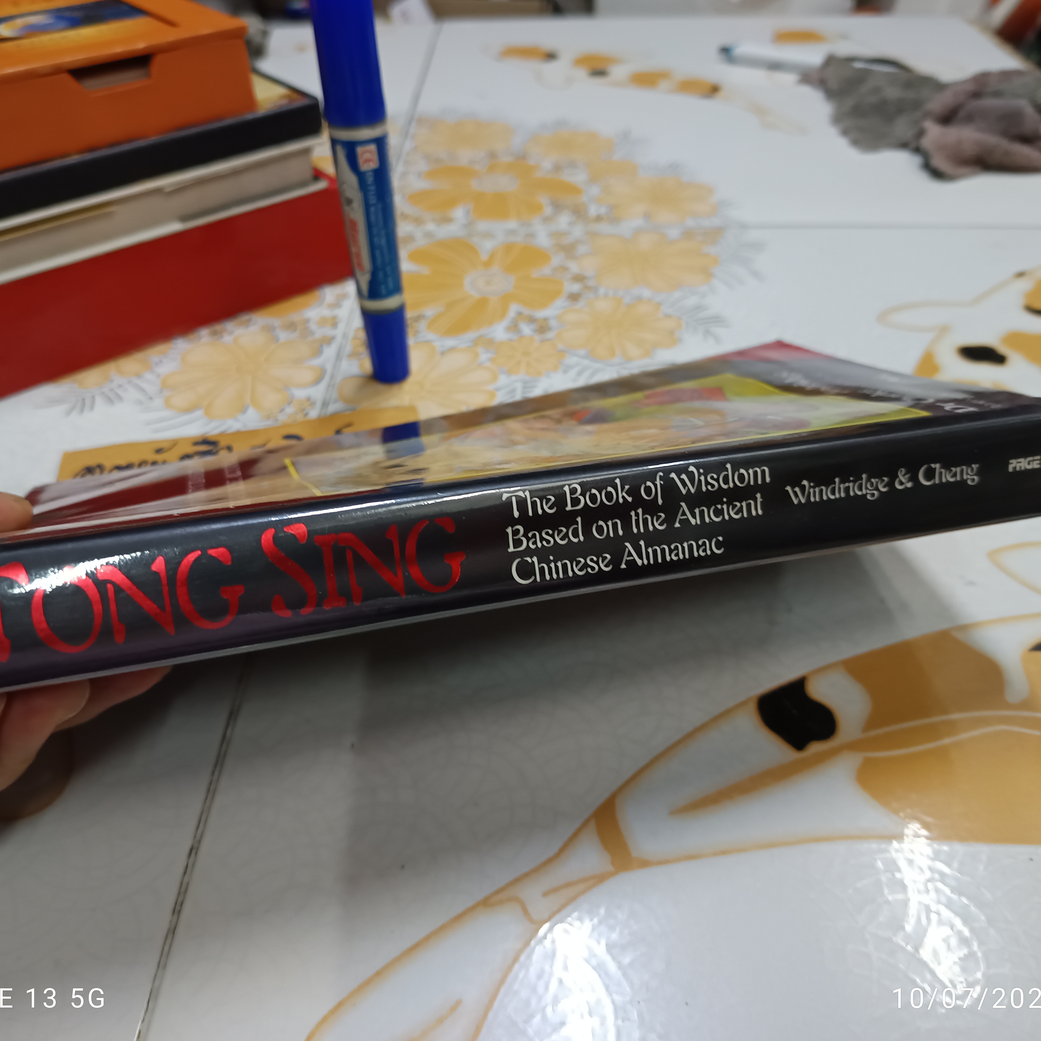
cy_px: 519
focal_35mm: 29
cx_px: 497
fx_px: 987
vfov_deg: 55.6
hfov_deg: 55.6
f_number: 1.7
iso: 1202
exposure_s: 1/33.3
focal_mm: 5.31
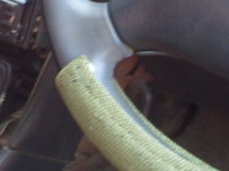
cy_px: -102
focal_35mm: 168
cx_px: -187
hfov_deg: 11.0
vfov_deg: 8.6
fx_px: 1110
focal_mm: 6.6
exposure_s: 1/45
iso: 160
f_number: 3.5
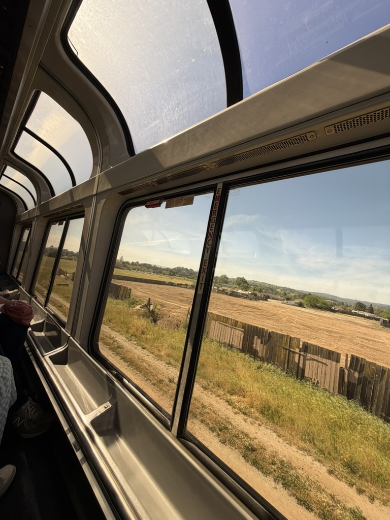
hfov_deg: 85.7
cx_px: 195
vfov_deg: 102.1
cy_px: 260
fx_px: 210
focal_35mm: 14
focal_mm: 2.22
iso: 50
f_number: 2.2
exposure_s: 1/411
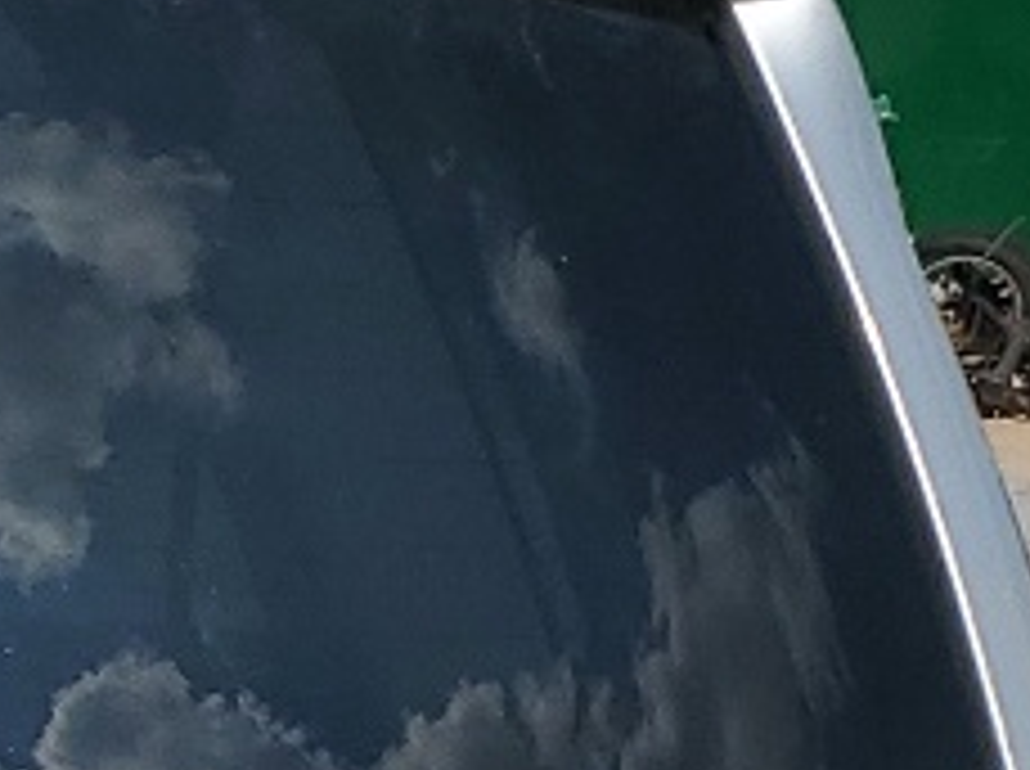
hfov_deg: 10.0
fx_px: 5407
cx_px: -1079
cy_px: 1729
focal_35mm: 182
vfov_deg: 7.7
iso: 50
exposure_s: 1/10000
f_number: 1.5
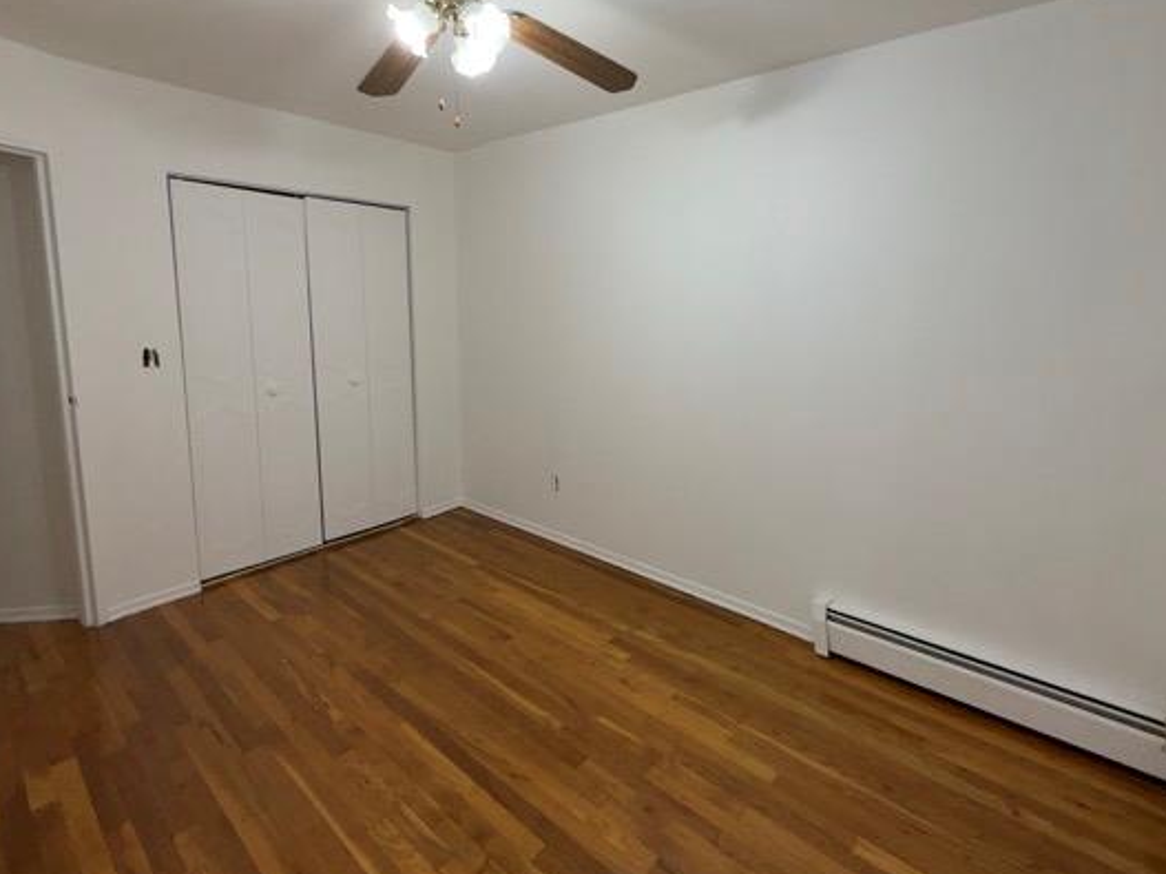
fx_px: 572
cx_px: 648
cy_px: 376
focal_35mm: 17
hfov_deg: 90.7
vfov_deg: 74.3
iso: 100
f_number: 2.2
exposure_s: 1/60
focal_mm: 2.22
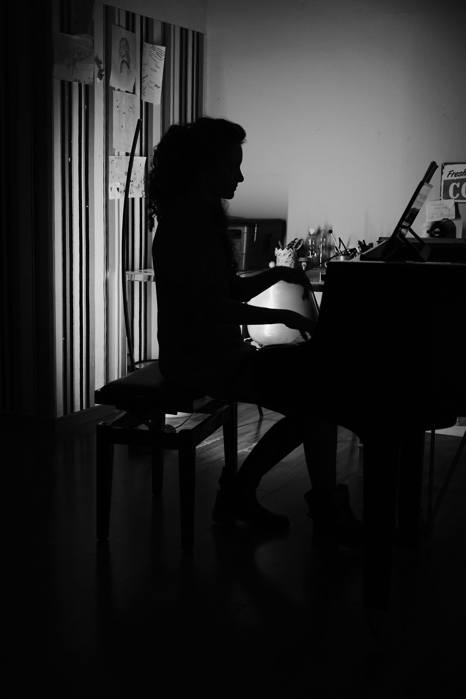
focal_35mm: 45
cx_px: 233
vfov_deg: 43.6
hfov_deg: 29.9
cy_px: 350
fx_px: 874
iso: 640
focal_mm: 30.2
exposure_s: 1/80
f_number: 3.6
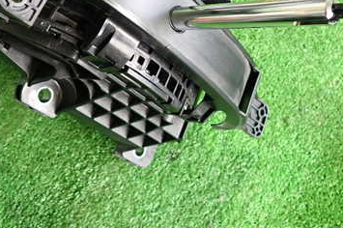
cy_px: 43
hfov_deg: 44.5
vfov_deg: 29.7
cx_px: 169
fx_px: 419
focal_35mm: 44
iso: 250
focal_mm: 4.5
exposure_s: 1/30
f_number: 2
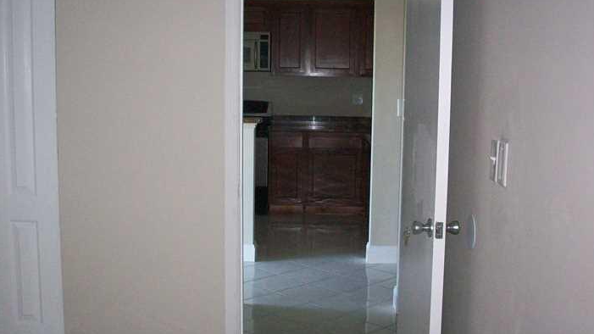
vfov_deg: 25.9
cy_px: 177
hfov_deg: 44.6
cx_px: 308
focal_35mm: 46
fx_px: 724
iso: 200
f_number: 2.8
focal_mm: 6.2
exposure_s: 1/64
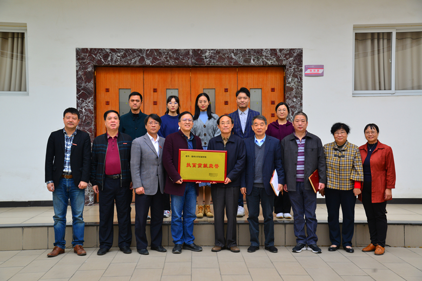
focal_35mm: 48
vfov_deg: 28.1
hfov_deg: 41.1
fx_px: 563
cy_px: 140
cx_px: 211
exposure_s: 1/125
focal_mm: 48
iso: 400
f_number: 6.3
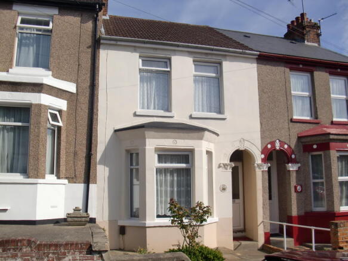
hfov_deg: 51.4
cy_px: 130
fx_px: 362
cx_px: 174
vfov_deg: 39.6
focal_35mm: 36
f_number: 7.9
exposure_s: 1/250
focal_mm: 6.3
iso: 64
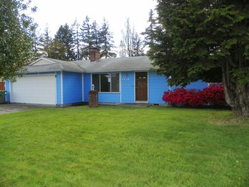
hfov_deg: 67.3
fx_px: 187
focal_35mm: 26
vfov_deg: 53.1
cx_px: 124
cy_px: 94
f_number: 4
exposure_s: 1/320
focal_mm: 4.6
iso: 64
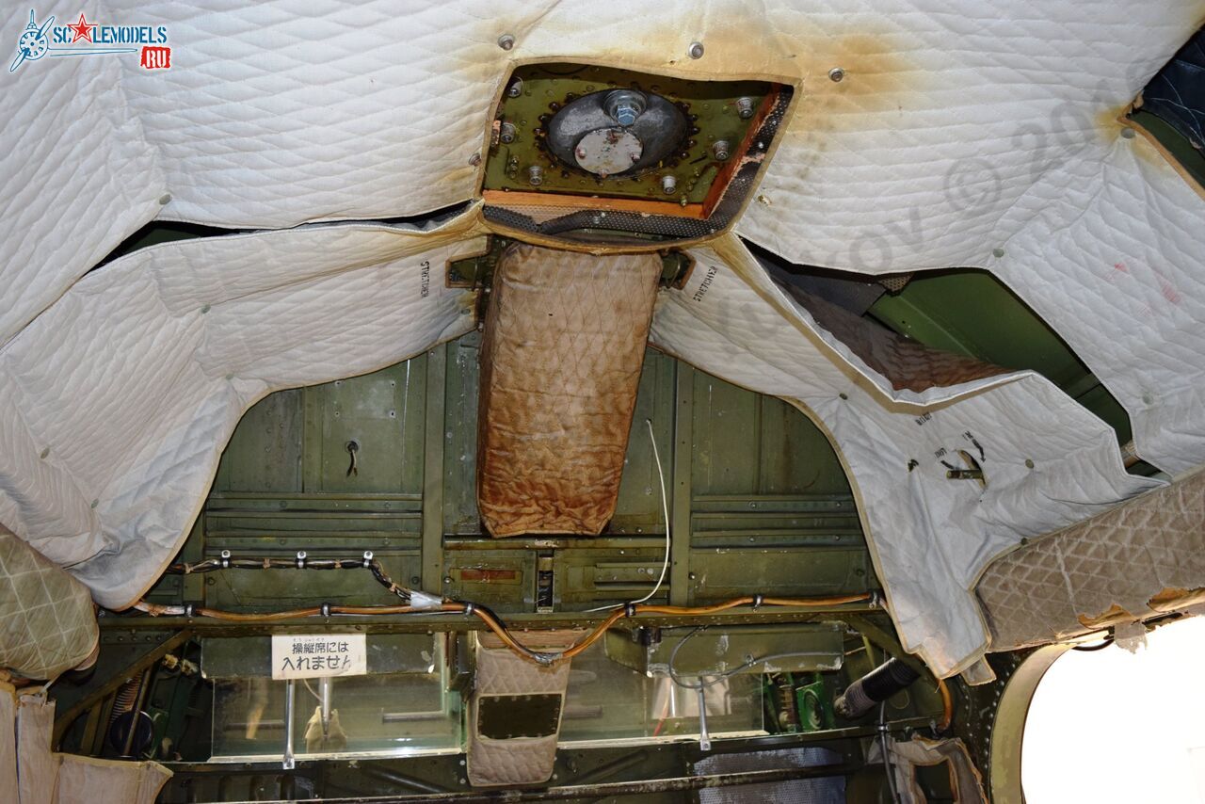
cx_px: 602
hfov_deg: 67.4
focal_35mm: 27
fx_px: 904
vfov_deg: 48.0
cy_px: 402
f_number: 4.5
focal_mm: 18
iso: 800
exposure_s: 1/80
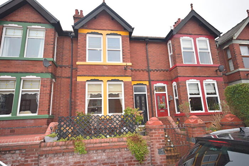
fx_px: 145
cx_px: 124
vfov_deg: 59.5
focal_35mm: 21
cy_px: 83
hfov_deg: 81.2
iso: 450
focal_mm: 14
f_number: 5.6
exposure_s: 1/125
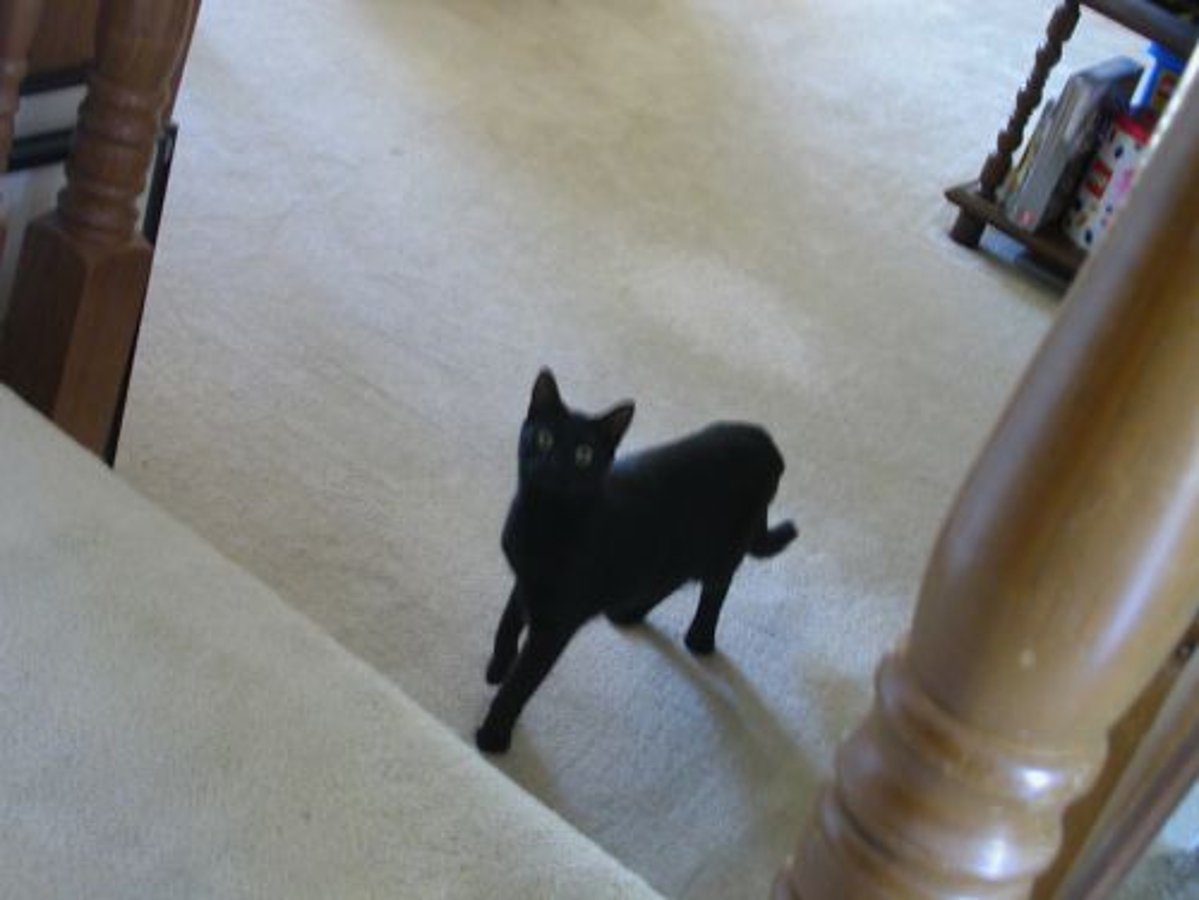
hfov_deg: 30.3
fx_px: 2217
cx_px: 600
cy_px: 450
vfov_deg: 22.9
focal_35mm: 64
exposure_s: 1/5.4
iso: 100
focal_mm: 9.7
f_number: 3.5
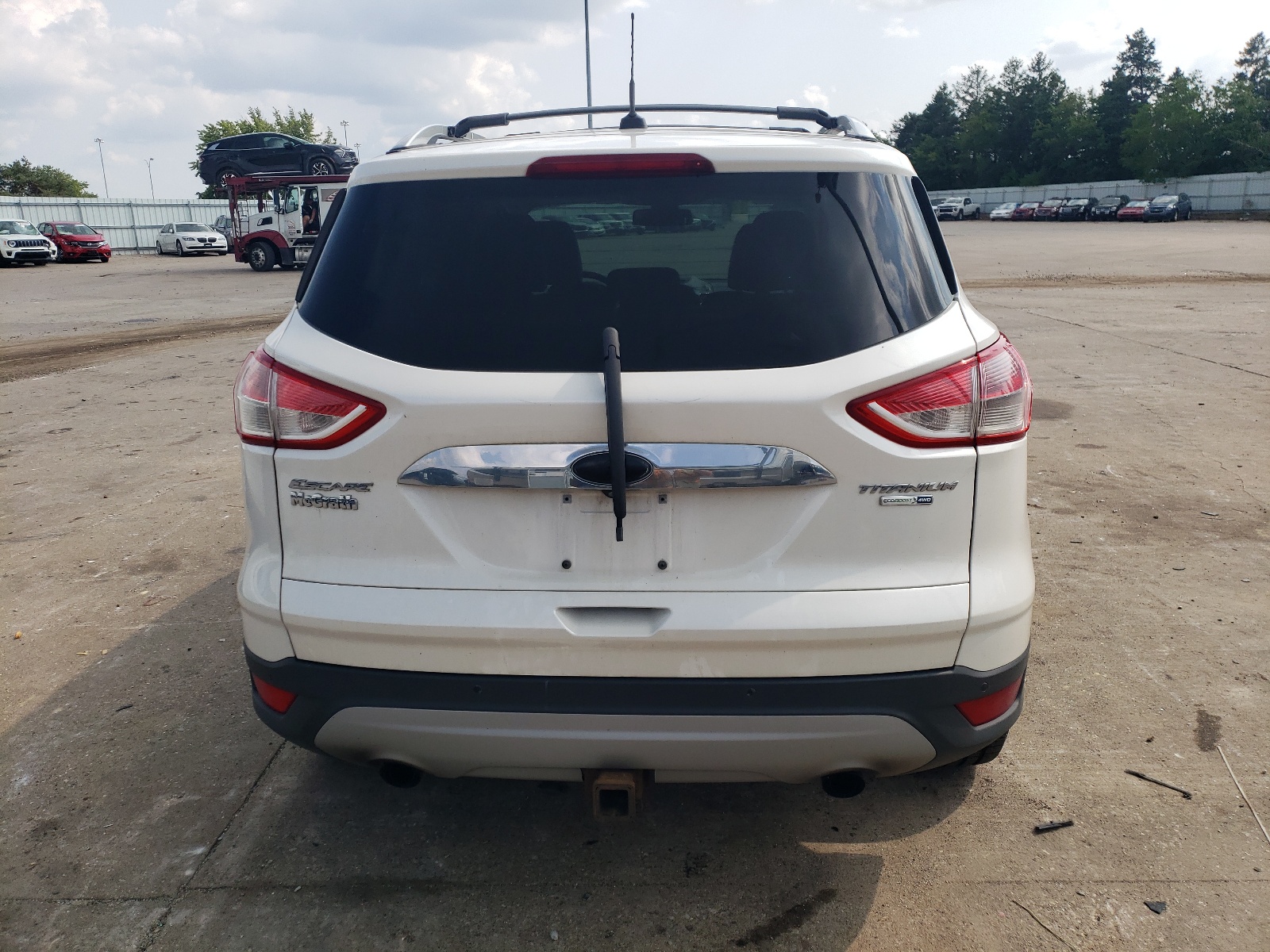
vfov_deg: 53.1
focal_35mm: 26
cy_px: 476
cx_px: 635
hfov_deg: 67.3
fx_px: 954
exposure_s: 1/3333
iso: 50
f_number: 1.5
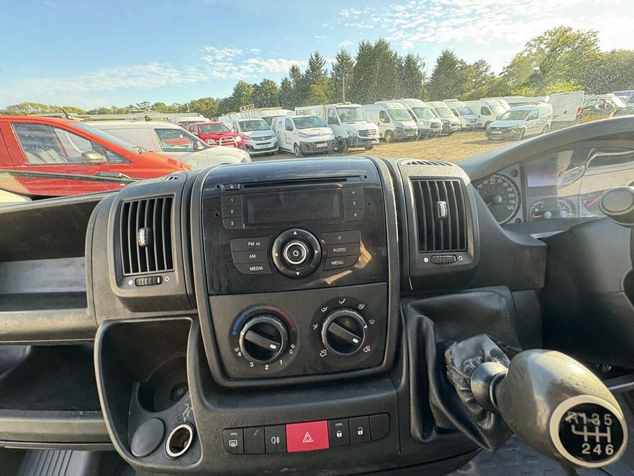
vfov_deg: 85.7
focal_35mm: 14
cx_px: 317
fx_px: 256
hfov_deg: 102.1
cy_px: 238
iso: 125
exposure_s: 1/99
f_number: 2.2
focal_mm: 2.22
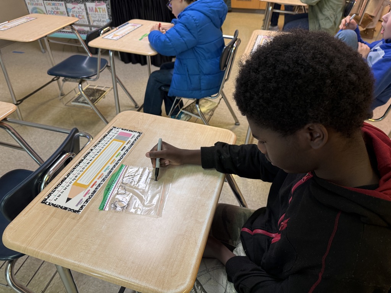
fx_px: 271
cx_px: 196
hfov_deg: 71.6
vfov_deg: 56.8
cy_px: 146
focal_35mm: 24
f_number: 1.78
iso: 160
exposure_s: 1/60
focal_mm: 6.76
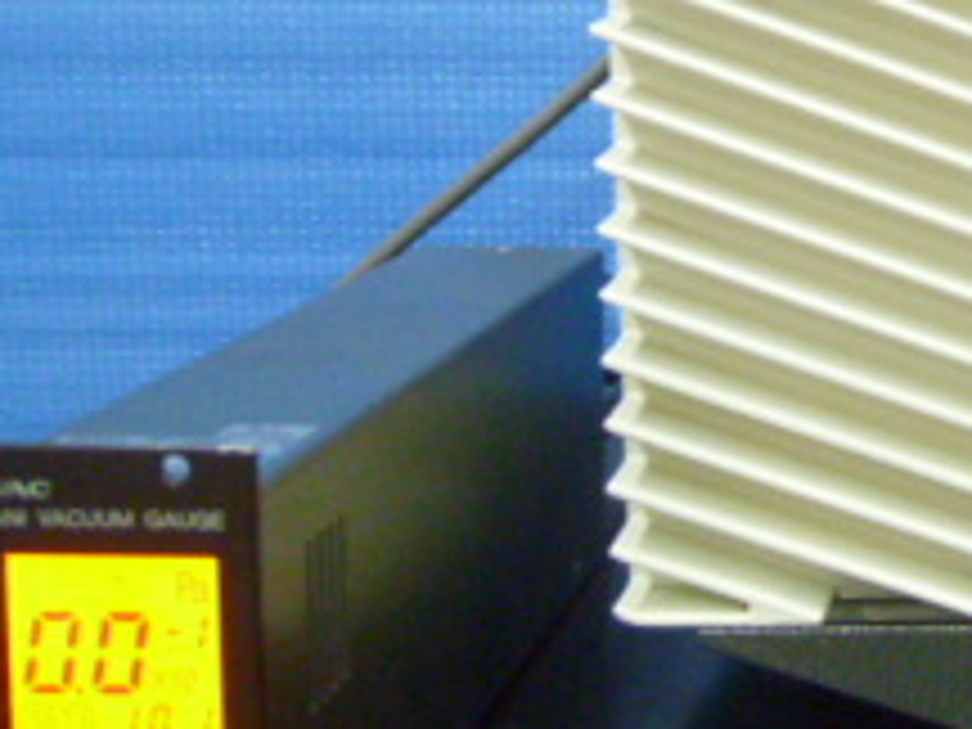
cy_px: 108
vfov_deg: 20.4
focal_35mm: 71
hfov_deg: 23.4
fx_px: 1994
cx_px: 1346
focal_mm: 4.3
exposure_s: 1/25
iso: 400
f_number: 2.2
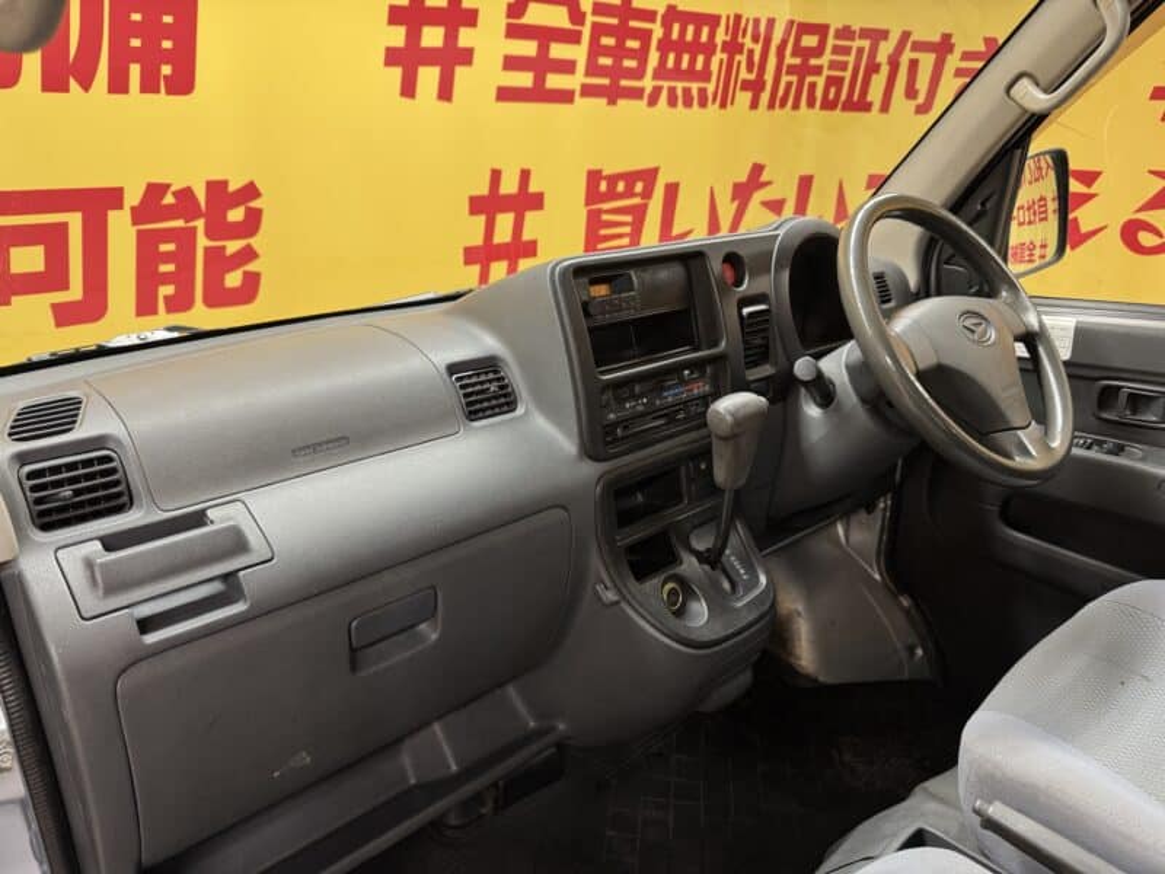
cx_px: 582
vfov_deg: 56.8
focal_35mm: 24
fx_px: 808
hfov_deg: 71.6
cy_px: 437
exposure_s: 1/50
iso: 125
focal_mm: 6.76
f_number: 1.78
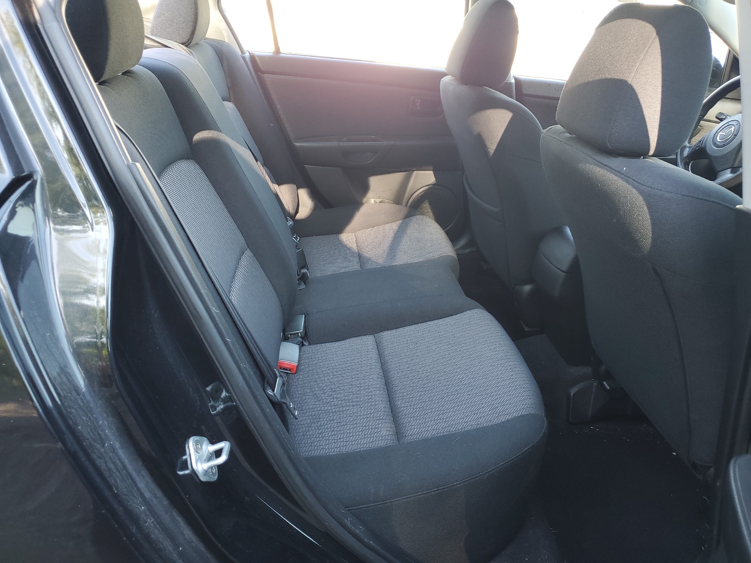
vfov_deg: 53.1
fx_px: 564
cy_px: 282
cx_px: 376
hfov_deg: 67.3
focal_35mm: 26
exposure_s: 1/60.2
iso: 55
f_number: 1.5
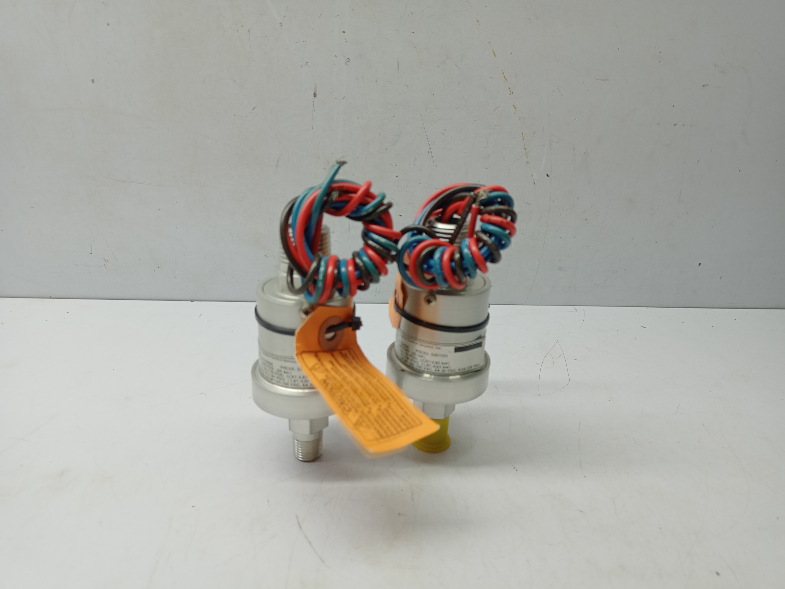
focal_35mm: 28
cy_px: 294
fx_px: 635
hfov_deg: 63.4
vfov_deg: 49.7
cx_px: 392
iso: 113
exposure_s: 1/129
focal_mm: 4.71
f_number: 1.79
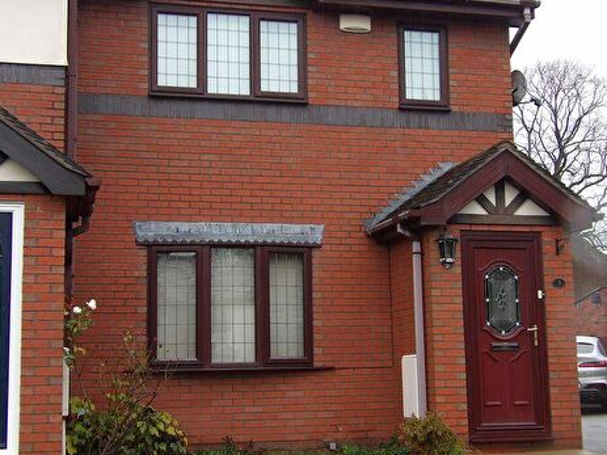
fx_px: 1034
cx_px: 302
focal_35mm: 59
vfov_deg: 24.8
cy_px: 230
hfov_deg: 32.7
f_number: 3.7
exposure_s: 1/35
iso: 100
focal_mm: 7
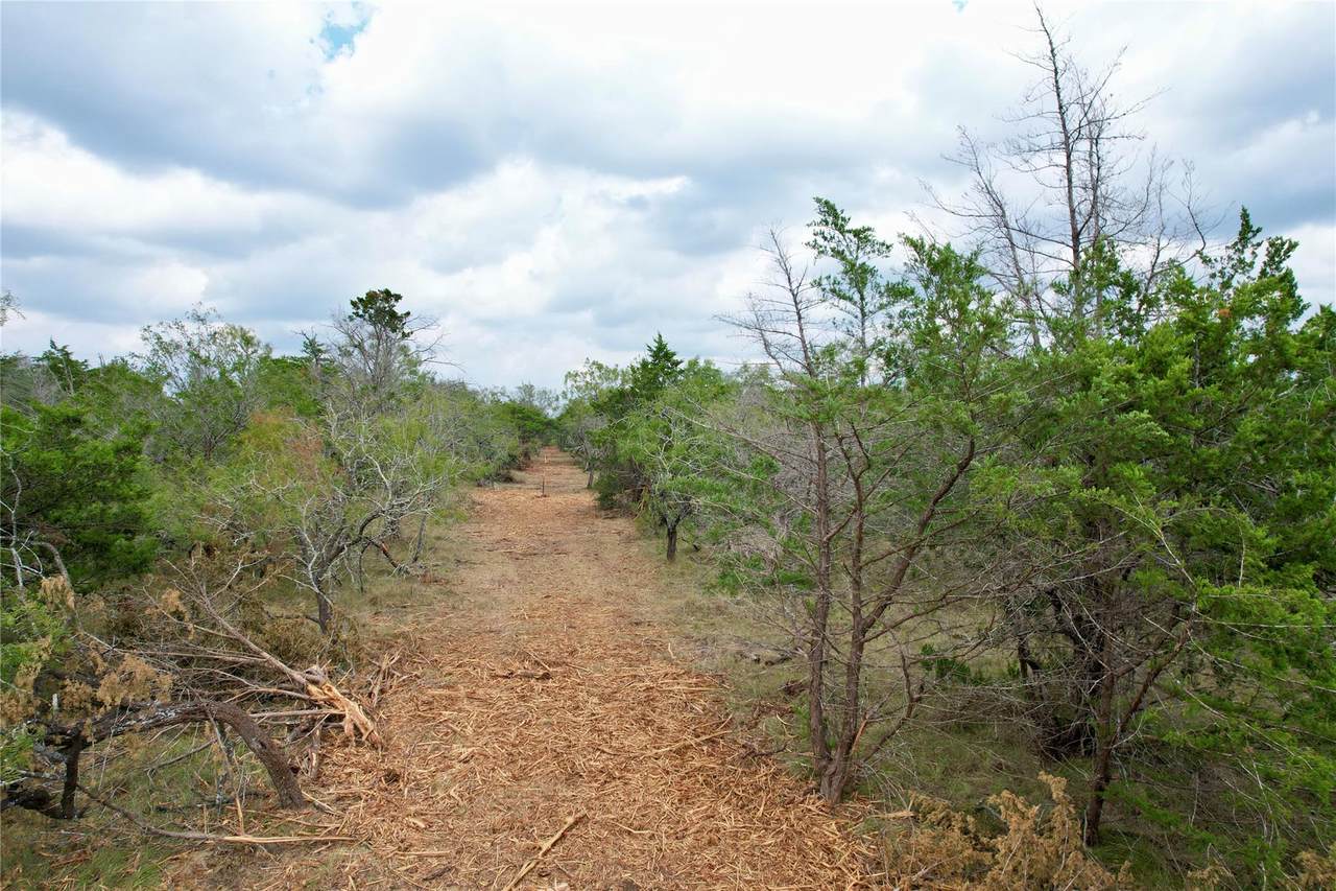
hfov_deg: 78.6
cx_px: 668
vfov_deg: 57.2
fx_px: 816
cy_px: 446
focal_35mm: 22
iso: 200
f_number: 2.8
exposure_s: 1/1250
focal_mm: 8.38
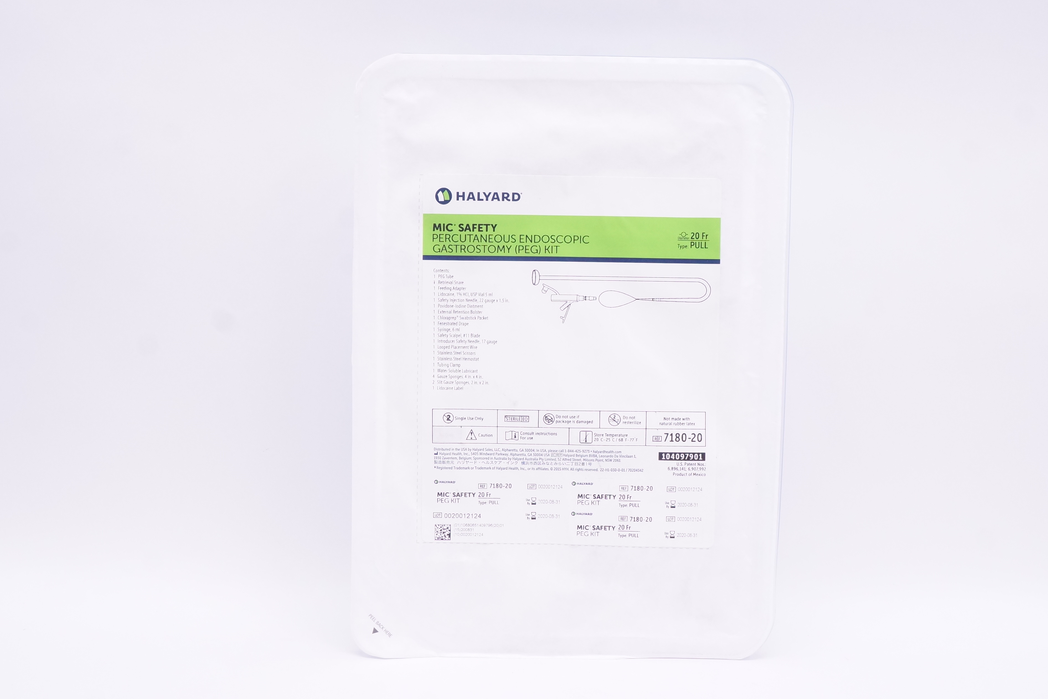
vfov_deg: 37.8
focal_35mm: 35
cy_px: 370
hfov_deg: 54.4
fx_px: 1019
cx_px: 545
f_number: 10
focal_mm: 18
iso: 800
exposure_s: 1/40
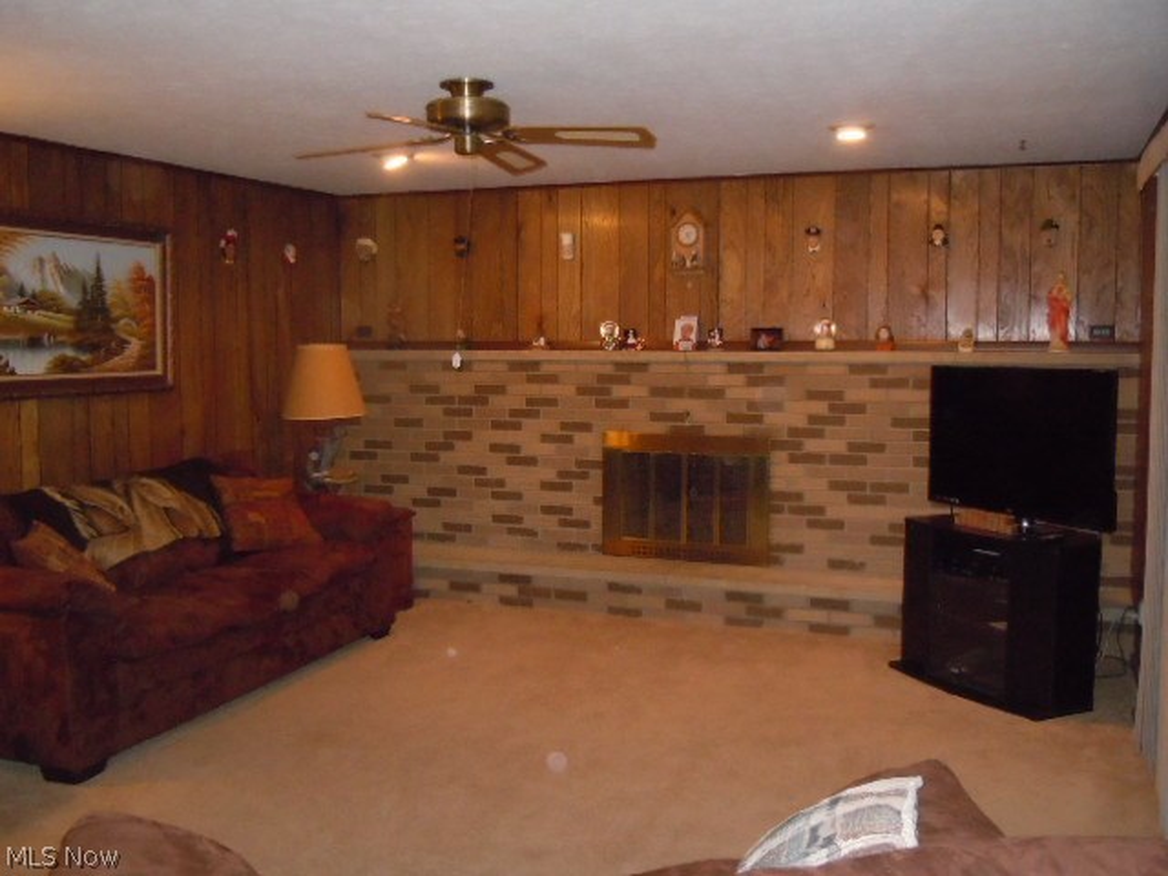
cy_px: 438
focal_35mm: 34
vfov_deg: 41.8
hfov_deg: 54.0
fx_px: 1147
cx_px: 584
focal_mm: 6.2
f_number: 3.6
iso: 800
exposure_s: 1/30
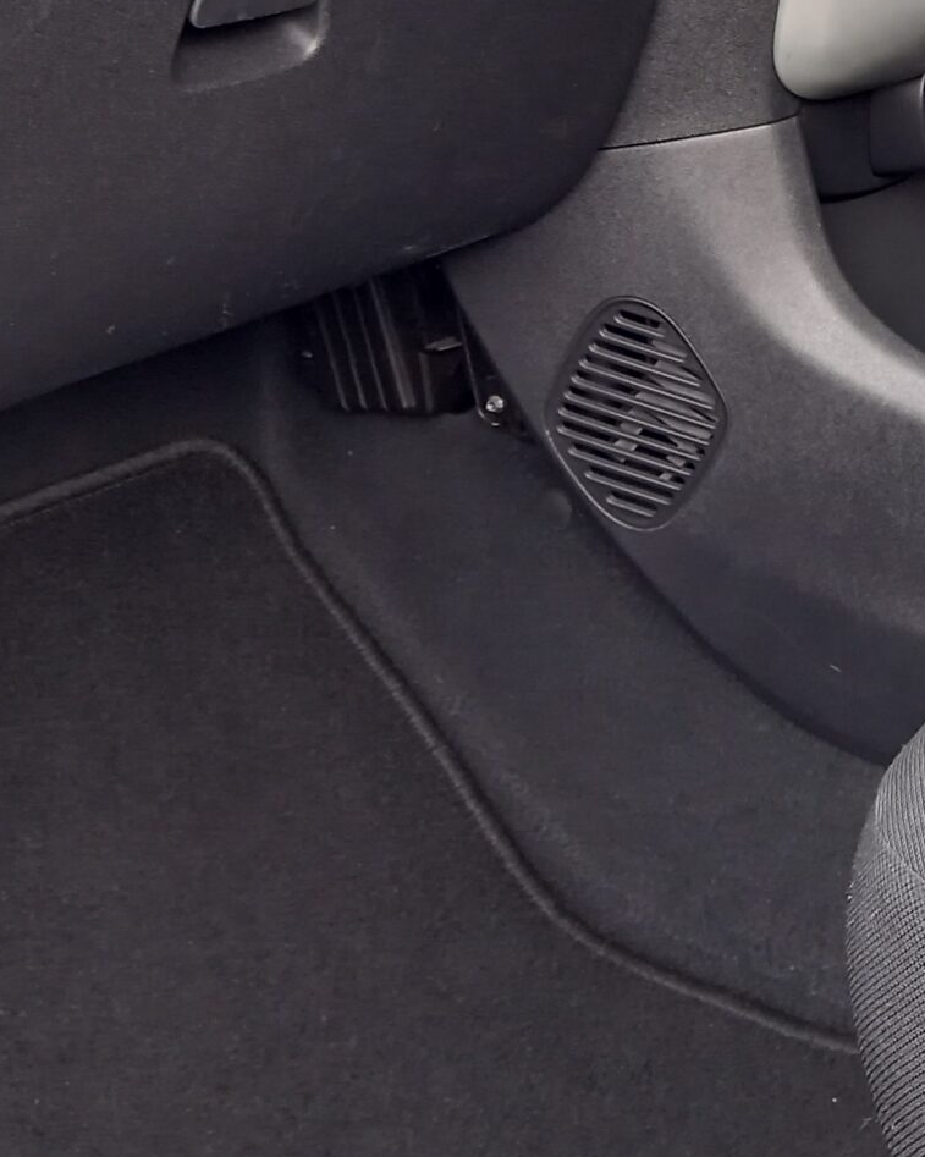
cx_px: 1047
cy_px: 127
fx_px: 2260
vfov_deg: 27.7
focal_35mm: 66
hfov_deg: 21.8
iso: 100
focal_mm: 4.6
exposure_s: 1/50
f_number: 2
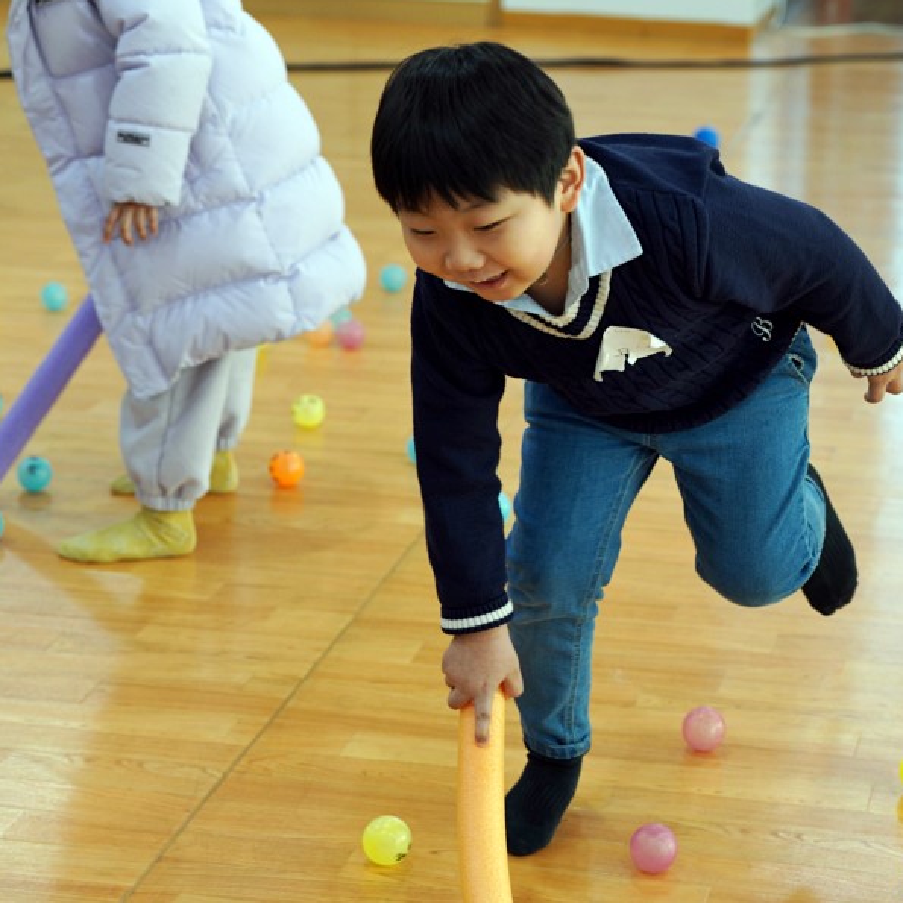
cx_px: 622
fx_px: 2656
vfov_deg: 19.3
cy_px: 451
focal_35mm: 90
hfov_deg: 19.2
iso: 800
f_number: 4
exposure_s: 1/160
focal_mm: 70
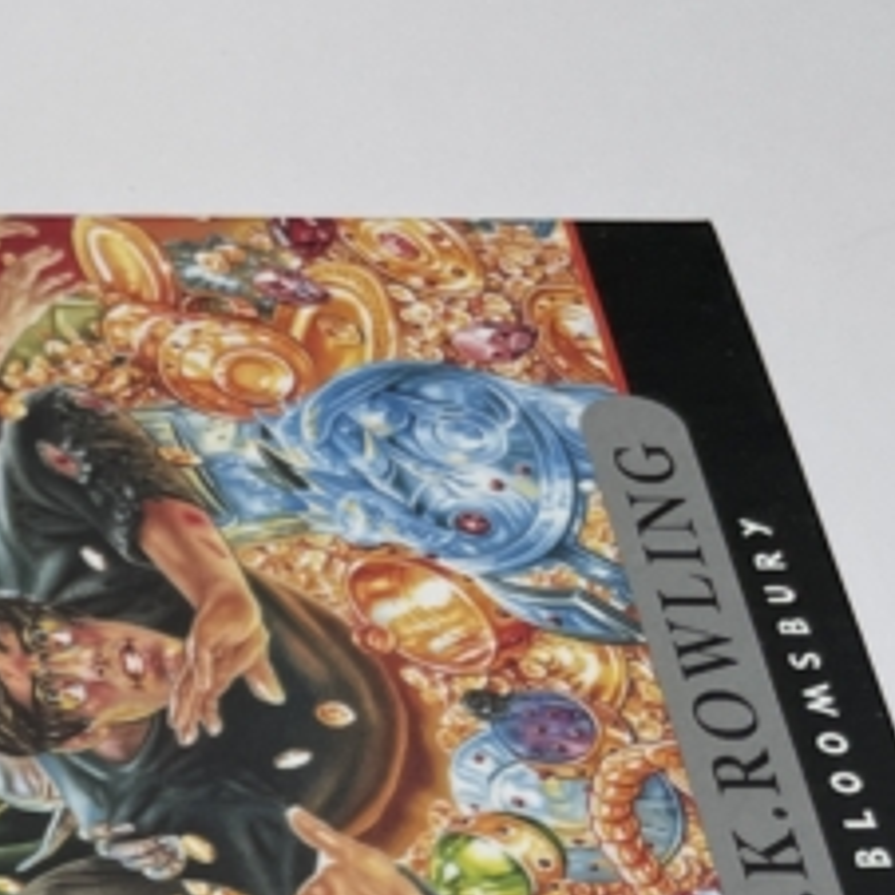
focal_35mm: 104
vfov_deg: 15.6
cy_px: 1295
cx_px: -483
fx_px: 3042
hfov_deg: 15.3
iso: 32
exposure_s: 1/506
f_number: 1.6
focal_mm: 4.2
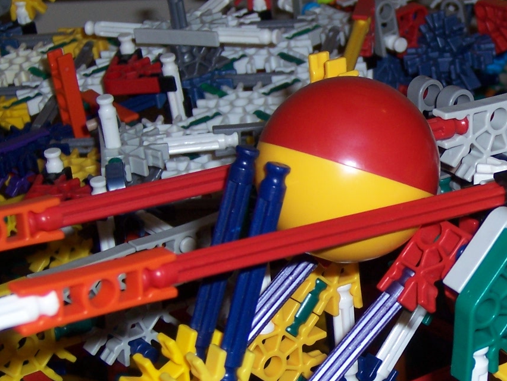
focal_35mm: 133
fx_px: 1948
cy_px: 251
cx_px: 389
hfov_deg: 14.8
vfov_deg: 11.1
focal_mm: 12.1
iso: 80
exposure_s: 1/90
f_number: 4.3
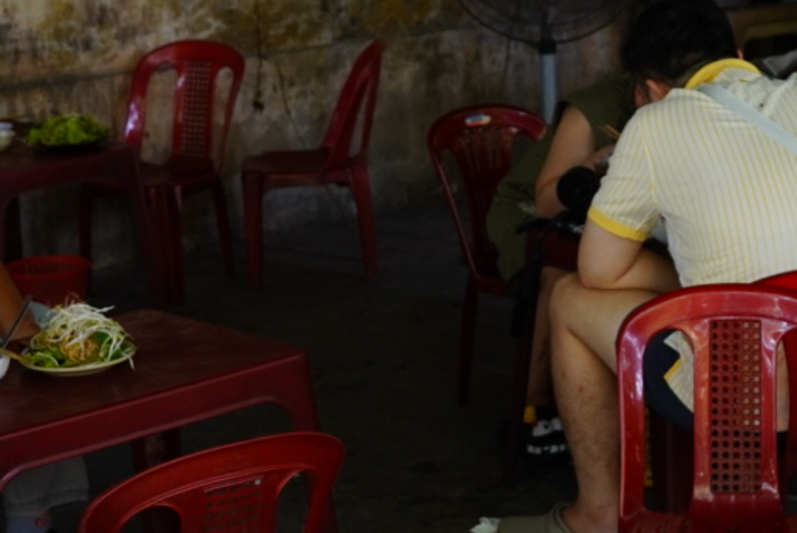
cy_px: 62
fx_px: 2215
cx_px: 845
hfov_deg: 19.6
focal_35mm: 100
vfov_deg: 13.6
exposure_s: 1/125
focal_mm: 21.3
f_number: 2.8
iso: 400
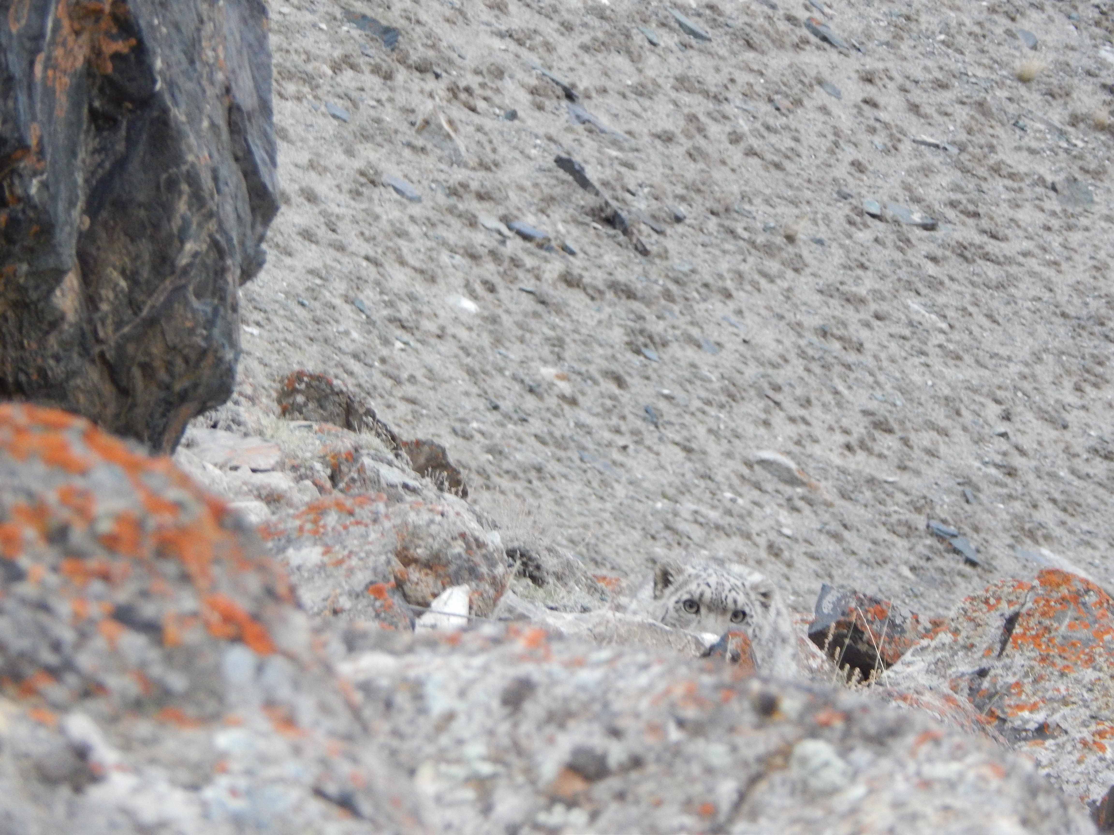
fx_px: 10234
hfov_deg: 6.2
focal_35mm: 318
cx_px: 557
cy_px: 418
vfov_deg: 4.7
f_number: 5.7
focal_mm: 56.5
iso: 560
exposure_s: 1/30
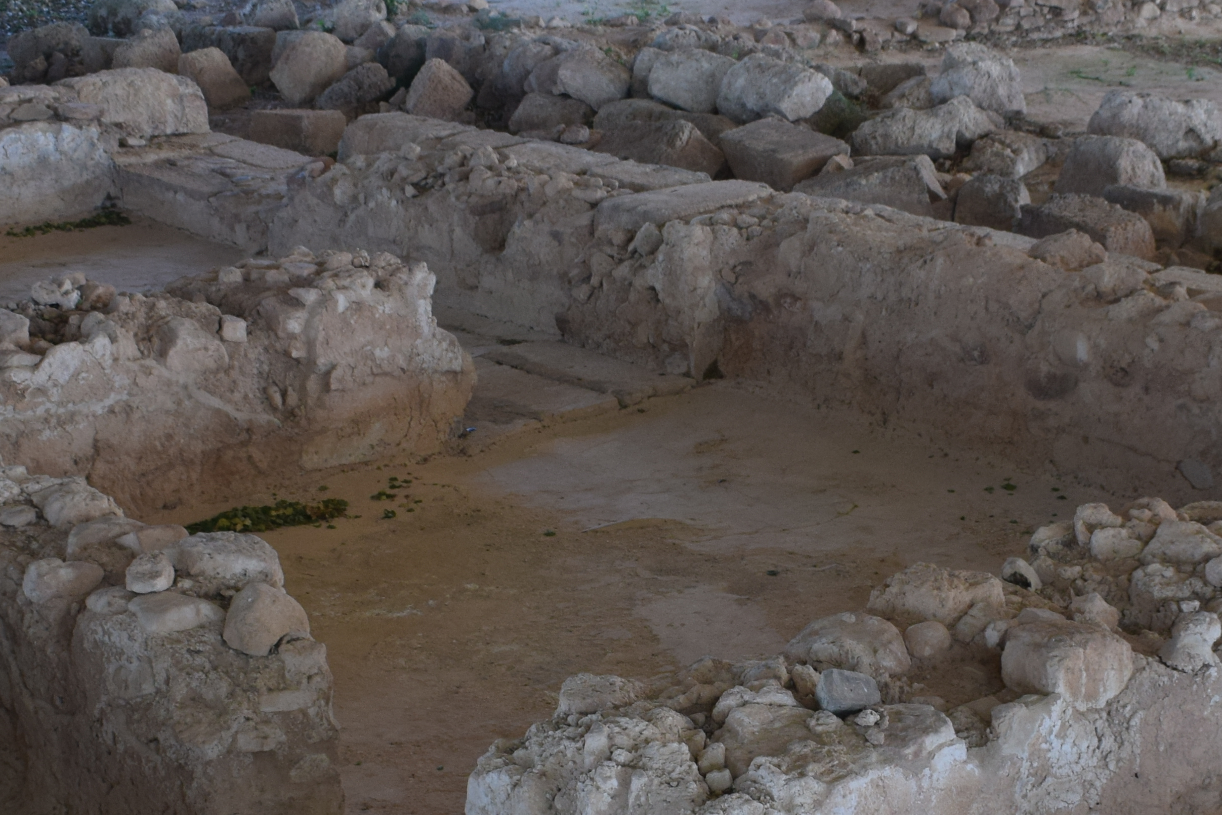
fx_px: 2783
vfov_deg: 16.5
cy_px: 698
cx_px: 722
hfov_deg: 24.7
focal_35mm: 82
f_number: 5.6
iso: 400
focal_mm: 22
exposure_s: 1/125
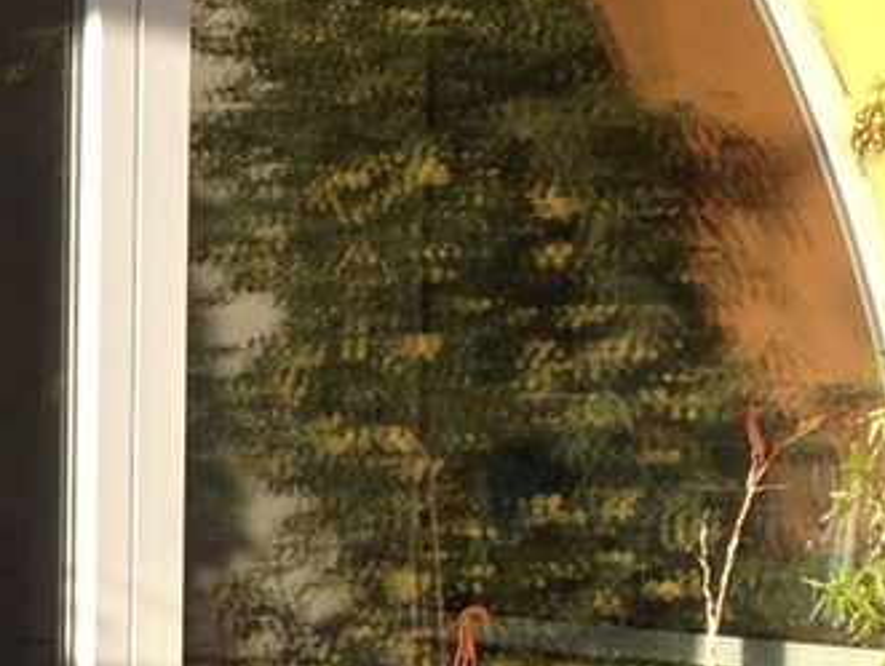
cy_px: 604
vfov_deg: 8.8
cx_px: -48
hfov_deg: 11.5
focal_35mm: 169
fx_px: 4325
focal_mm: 4.28
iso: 64
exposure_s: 1/673
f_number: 2.4
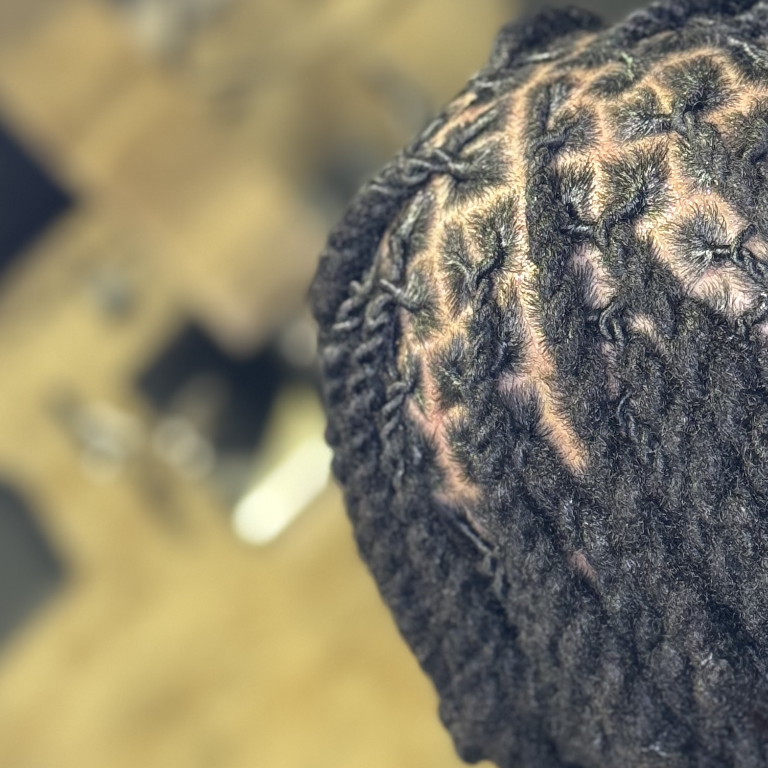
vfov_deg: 15.8
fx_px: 2736
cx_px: 624
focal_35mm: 109
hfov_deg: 15.9
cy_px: 701
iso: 160
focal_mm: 6.86
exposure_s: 1/60
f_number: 1.78
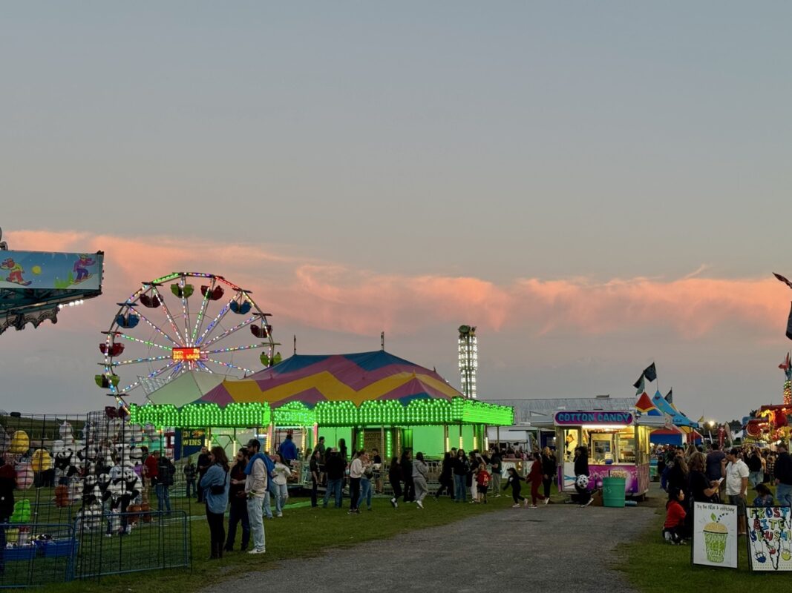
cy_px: 296
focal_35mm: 48
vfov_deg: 30.3
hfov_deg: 39.7
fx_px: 1098
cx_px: 396
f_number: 1.78
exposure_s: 1/120
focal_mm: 6.76
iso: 64
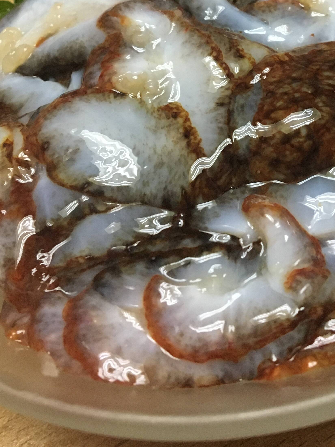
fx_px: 684
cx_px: 232
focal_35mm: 53
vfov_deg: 34.8
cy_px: 74
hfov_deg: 27.3
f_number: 2.2
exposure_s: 1/30
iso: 200
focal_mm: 4.15
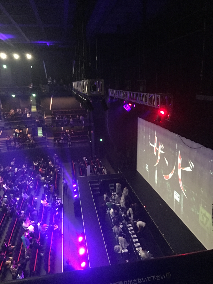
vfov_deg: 61.7
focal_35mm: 29
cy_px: 142
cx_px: 106
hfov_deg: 48.2
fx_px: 238
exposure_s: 1/4
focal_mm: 4.15
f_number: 2.2
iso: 250
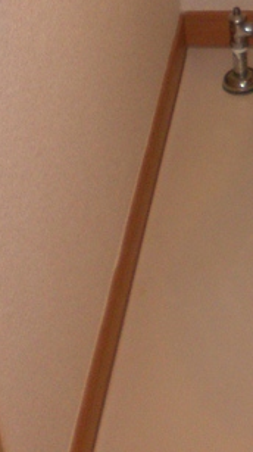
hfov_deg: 10.7
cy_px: -68
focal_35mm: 108
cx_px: 388
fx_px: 1292
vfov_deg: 18.9
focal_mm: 6.3
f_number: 3.1
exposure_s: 1/60
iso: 200
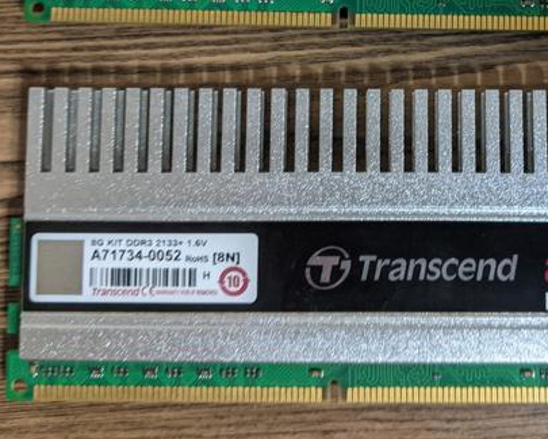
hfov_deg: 35.2
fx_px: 843
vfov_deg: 28.2
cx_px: 410
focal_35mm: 52
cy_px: 57
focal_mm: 4.44
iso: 226
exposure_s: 1/24
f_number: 1.8
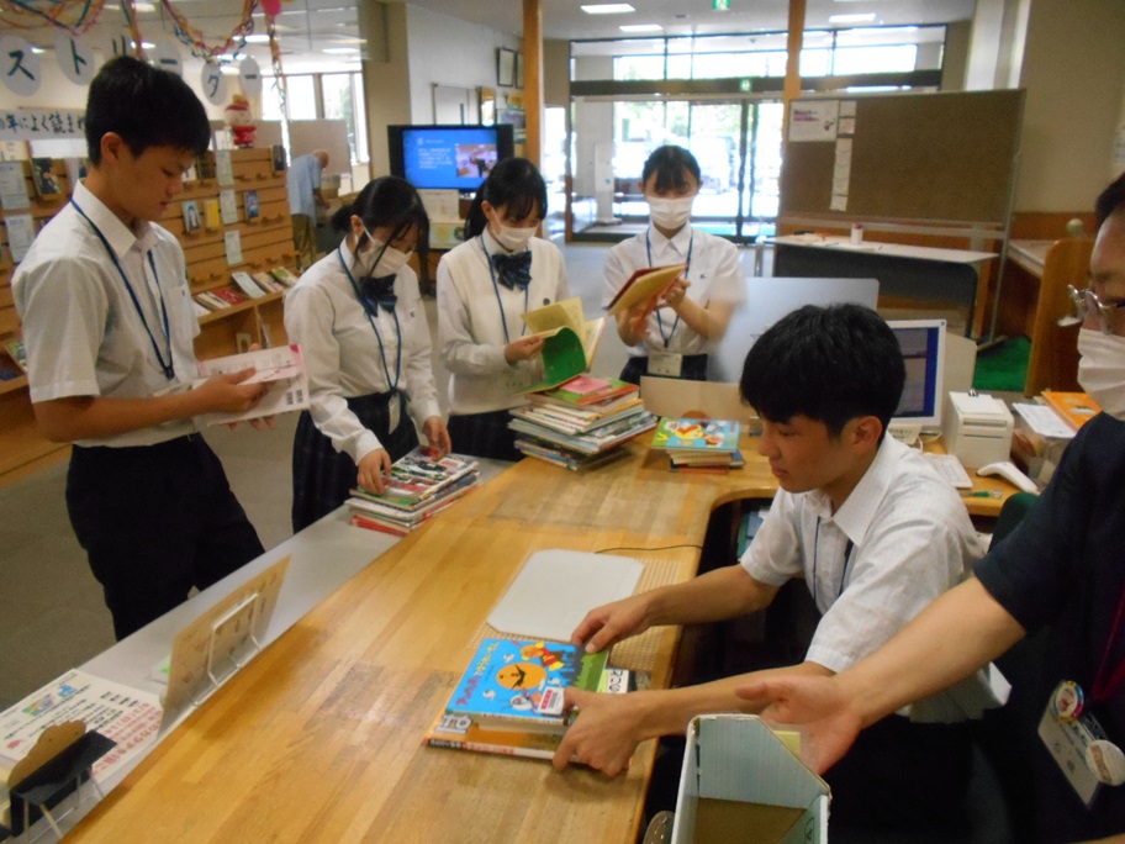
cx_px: 562
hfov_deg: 67.3
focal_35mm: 26
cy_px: 422
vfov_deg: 53.1
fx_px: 845
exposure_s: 1/160
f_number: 3.2
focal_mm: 4.6
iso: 800
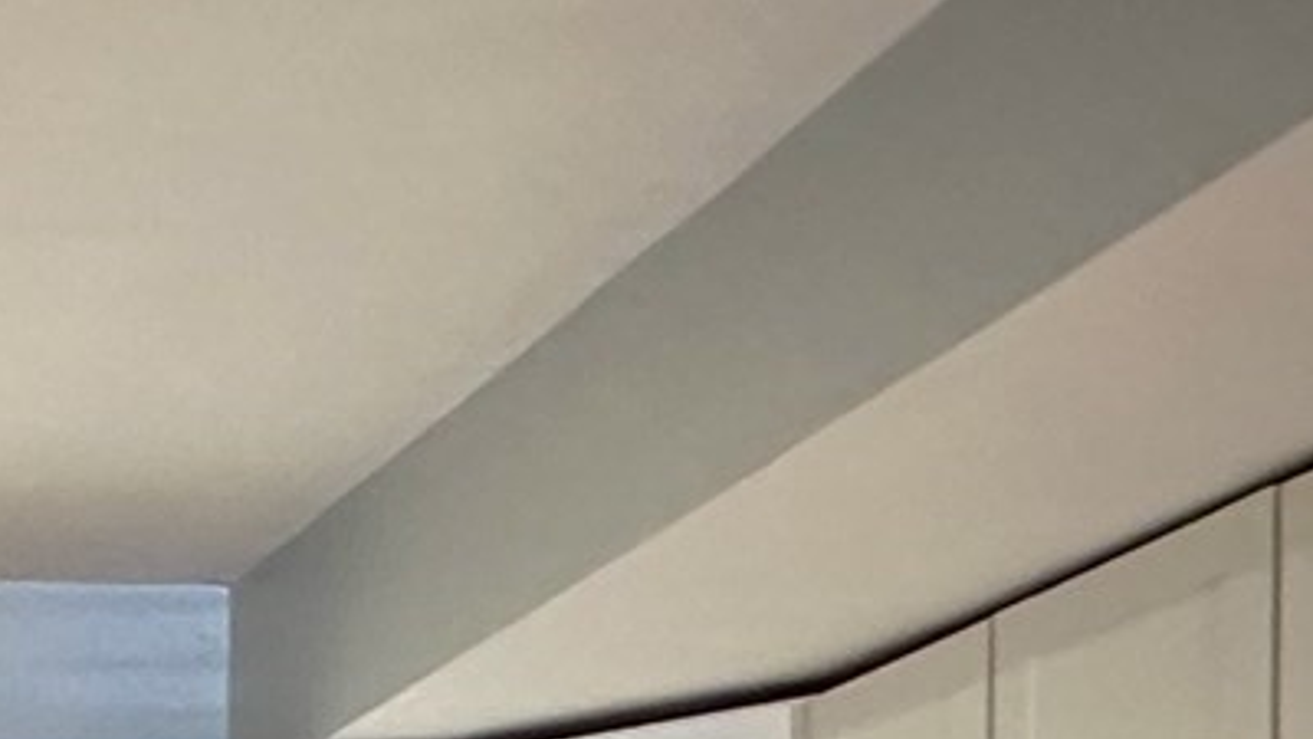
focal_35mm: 78
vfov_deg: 13.0
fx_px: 2716
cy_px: 1570
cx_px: -597
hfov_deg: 22.7
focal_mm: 2.22
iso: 320
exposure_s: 1/60
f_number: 2.2
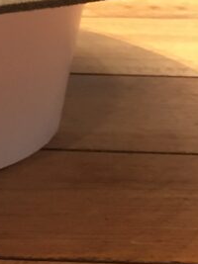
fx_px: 1275
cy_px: -87
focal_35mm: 167
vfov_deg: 11.5
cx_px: -141
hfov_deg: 8.6
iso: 125
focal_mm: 4.15
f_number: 2.2
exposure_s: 1/33
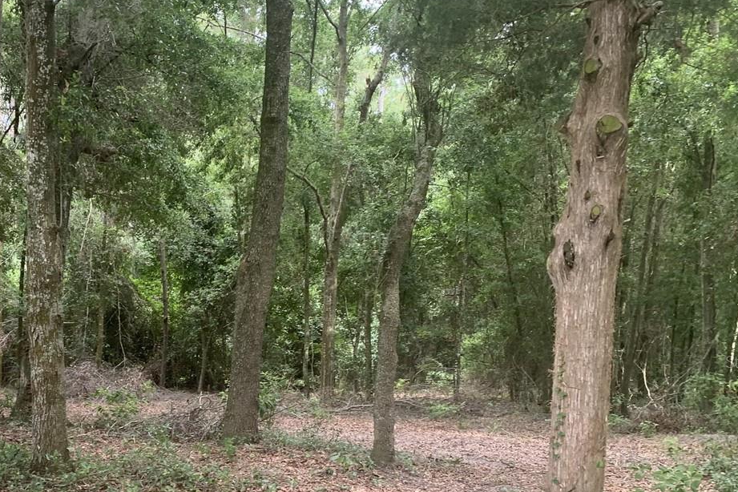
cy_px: 361
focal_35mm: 47
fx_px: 963
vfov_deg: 28.3
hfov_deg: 40.4
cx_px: 160
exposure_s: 1/121
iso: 64
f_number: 1.8
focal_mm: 4.25
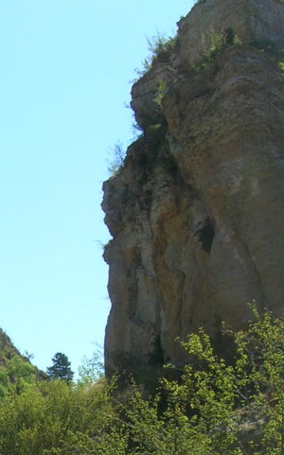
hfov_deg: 14.0
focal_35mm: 90
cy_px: 396
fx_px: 1116
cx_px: -65
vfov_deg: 22.6
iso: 50
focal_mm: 5.7
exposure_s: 1/260
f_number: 4.9
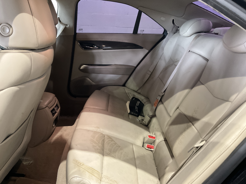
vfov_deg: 48.2
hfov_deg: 61.7
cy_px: 92
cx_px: 123
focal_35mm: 29
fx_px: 206
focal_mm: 3
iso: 320
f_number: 1.8
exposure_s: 1/40
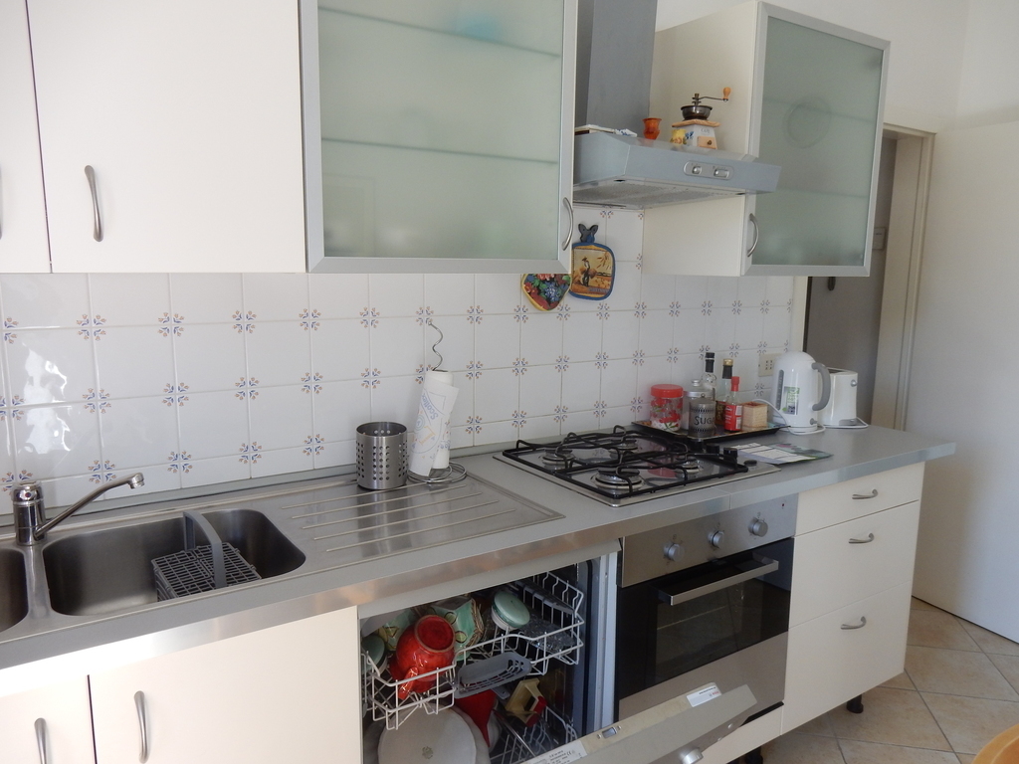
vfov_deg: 54.9
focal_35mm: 25
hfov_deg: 69.4
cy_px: 382
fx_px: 736
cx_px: 510
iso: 125
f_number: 3.7
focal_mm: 4.5
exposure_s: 1/40
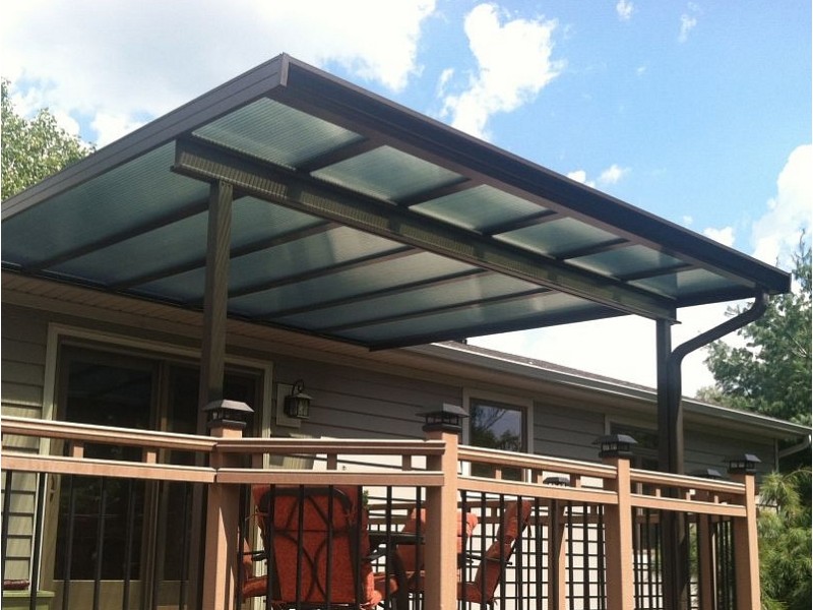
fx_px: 822
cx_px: 406
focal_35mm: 35
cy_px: 305
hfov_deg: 52.6
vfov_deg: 40.7
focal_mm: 3.85
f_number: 2.8
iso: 80
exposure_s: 1/663
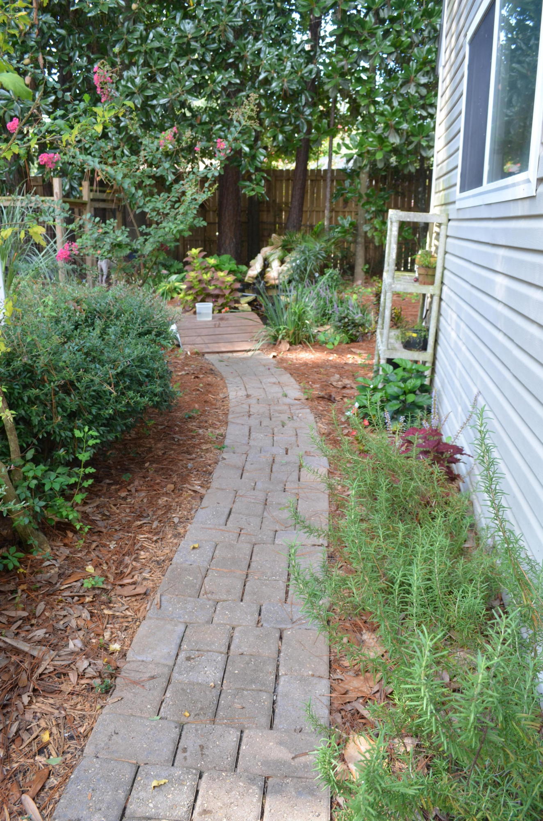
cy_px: 410
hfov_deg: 47.7
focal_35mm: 27
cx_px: 272
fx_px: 614
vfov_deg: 67.5
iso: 250
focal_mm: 18
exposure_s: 1/60
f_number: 5.6
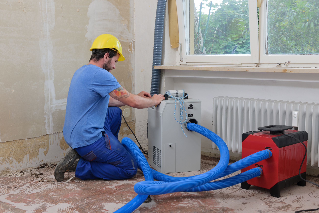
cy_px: 106
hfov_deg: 41.1
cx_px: 160
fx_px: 425
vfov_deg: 28.1
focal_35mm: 48
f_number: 5.6
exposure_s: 1/160
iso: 400
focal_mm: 48
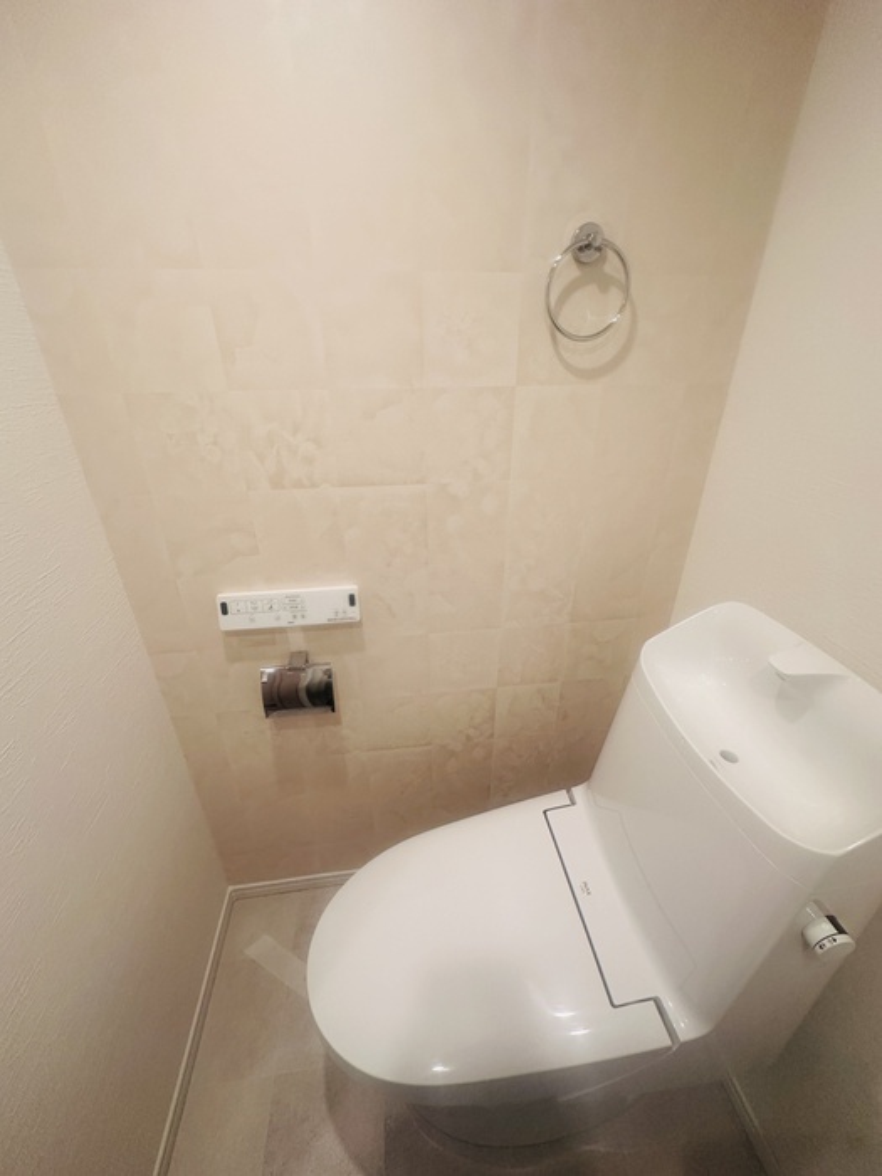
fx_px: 476
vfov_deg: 102.1
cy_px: 588
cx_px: 441
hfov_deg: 85.7
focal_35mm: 14
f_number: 2.2
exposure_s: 1/100
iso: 160
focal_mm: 2.22
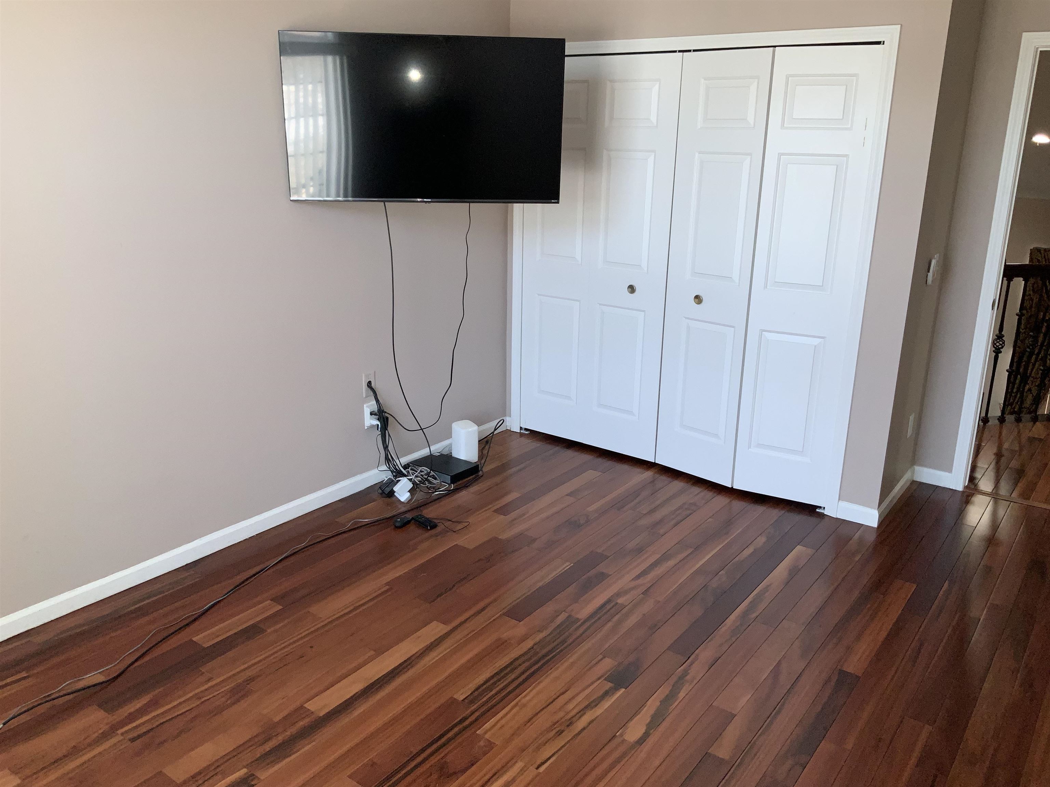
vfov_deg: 48.2
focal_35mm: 29
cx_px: 525
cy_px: 394
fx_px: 880
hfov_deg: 61.7
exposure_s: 1/120
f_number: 1.8
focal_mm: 3
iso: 32
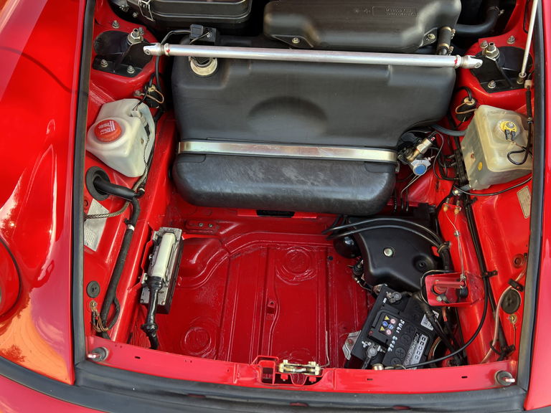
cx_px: 276
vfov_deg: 53.1
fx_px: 414
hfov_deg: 67.3
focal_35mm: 26
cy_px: 206
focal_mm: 5.7
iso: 80
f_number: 1.5
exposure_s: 1/121
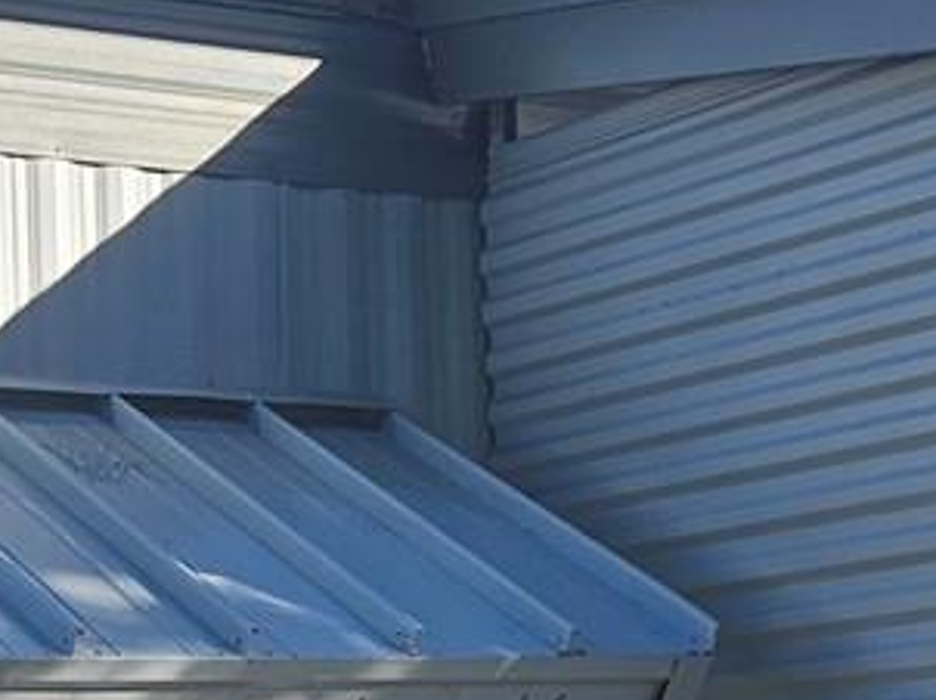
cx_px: 124
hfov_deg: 16.0
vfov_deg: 11.6
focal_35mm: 122
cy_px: 1056
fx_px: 3296
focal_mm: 5.4
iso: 25
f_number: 1.8
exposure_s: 1/1067
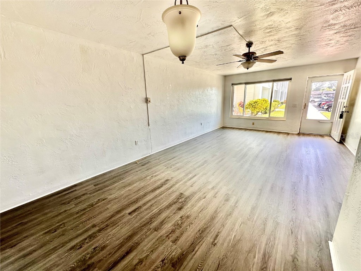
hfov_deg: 102.1
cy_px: 136
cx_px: 180
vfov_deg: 85.7
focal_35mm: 14
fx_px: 146
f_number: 2.2
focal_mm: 2.22
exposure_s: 1/120
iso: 50
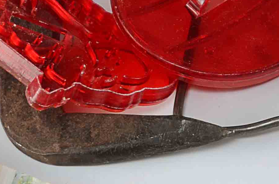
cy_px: -136
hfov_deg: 6.8
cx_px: 694
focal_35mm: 285
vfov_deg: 4.8
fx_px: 2202
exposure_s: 1/80
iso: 100
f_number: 10
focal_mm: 35
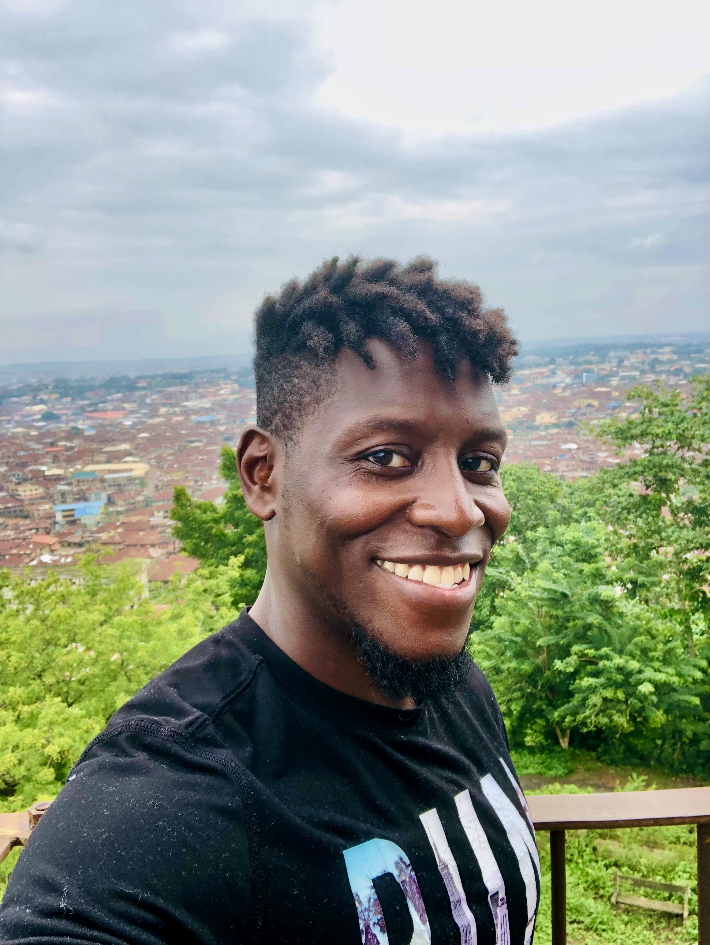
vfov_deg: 56.8
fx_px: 874
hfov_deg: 44.2
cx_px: 355
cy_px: 472
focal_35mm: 32
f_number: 2.2
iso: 20
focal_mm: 2.87
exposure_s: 1/167
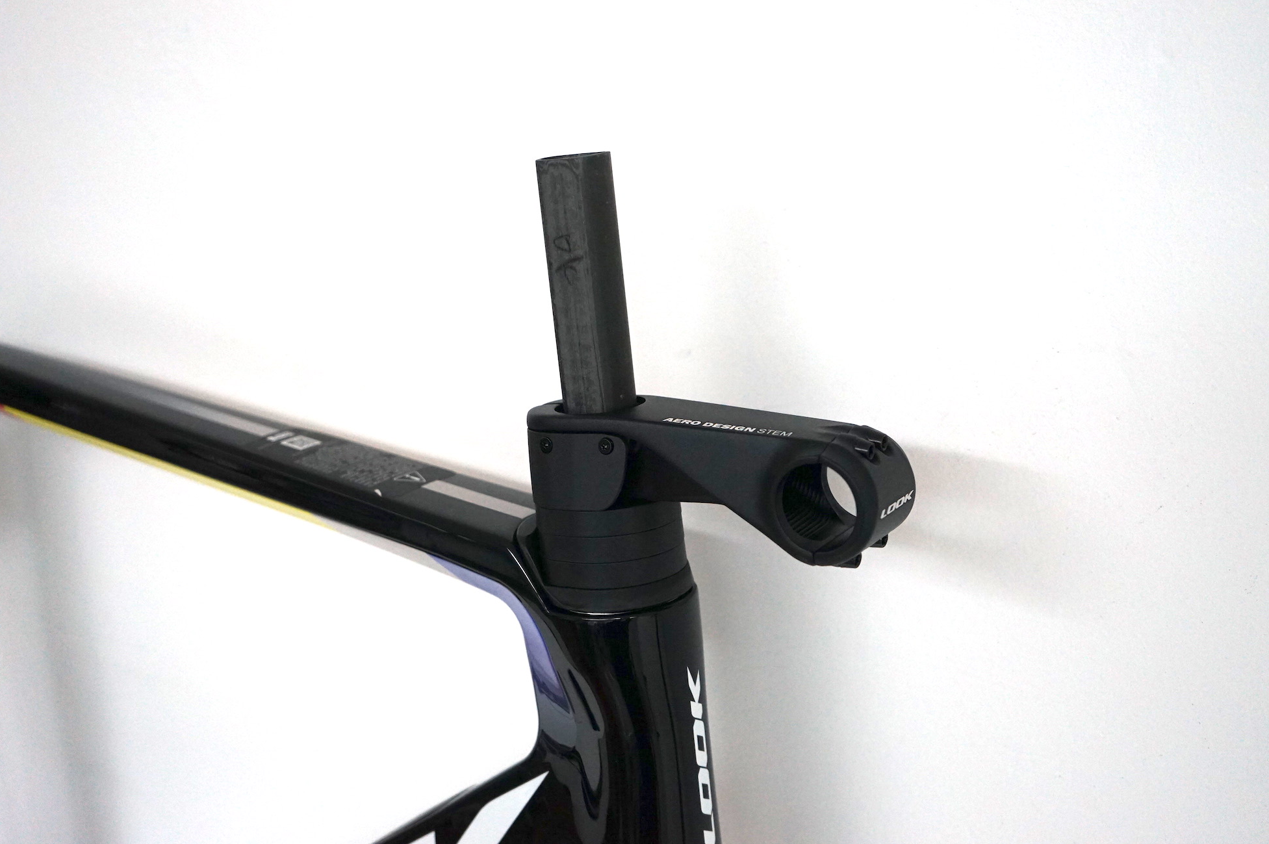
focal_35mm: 43
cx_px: 630
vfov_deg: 31.1
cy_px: 417
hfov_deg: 45.5
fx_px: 1515
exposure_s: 1/160
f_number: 4.5
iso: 2500
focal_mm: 42
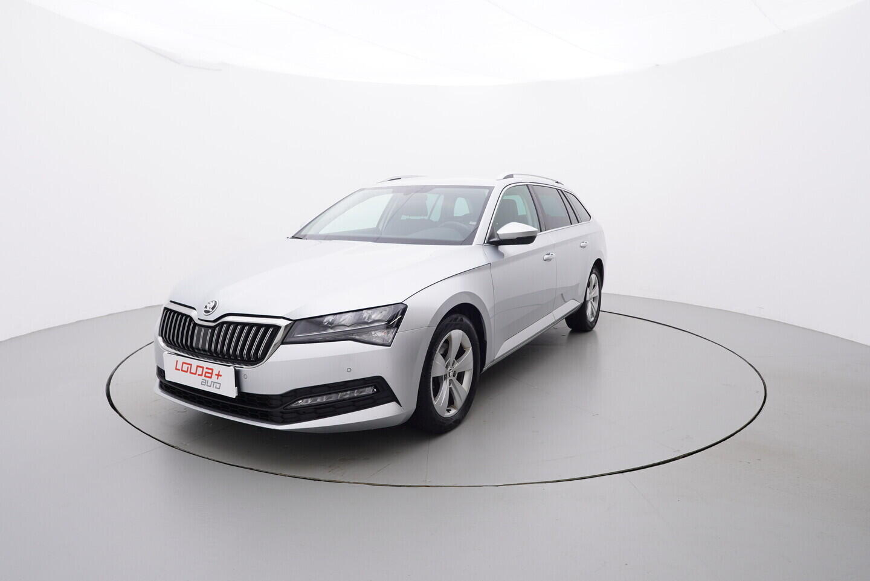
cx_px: 435
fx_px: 544
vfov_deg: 56.2
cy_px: 290
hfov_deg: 77.3
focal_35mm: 22
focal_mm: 15
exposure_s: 1/80
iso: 200
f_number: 5
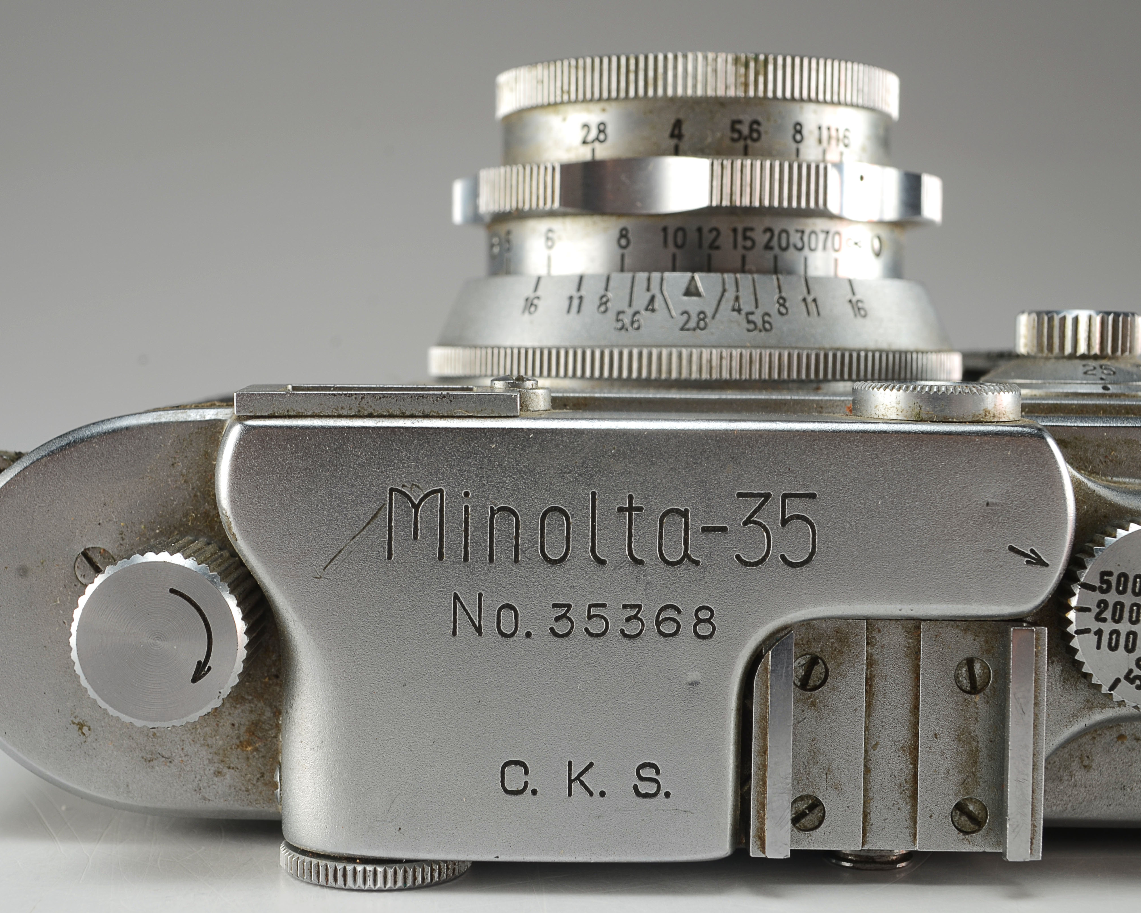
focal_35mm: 62
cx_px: 515
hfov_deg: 30.5
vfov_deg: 24.6
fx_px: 2094
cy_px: 459
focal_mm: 36
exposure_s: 1/80
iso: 100
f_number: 13
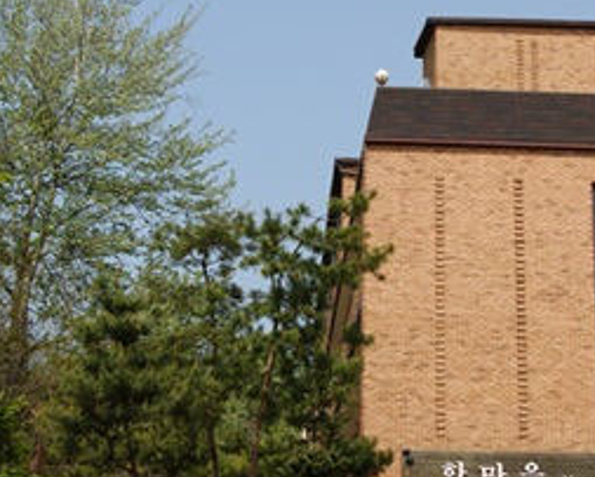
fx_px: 1410
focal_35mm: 80
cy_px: 236
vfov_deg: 19.2
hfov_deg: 23.7
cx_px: 402
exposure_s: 1/640
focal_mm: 24
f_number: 5
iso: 100
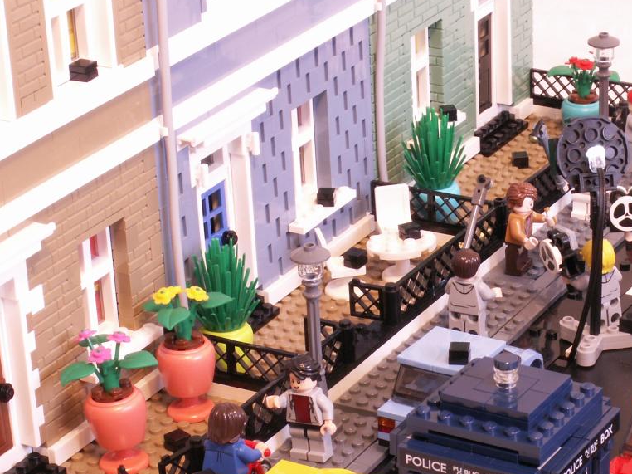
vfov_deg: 12.2
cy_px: 374
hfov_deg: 16.2
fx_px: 2208
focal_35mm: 121
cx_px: 503
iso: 50
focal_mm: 12.06
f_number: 7.1
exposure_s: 2.5
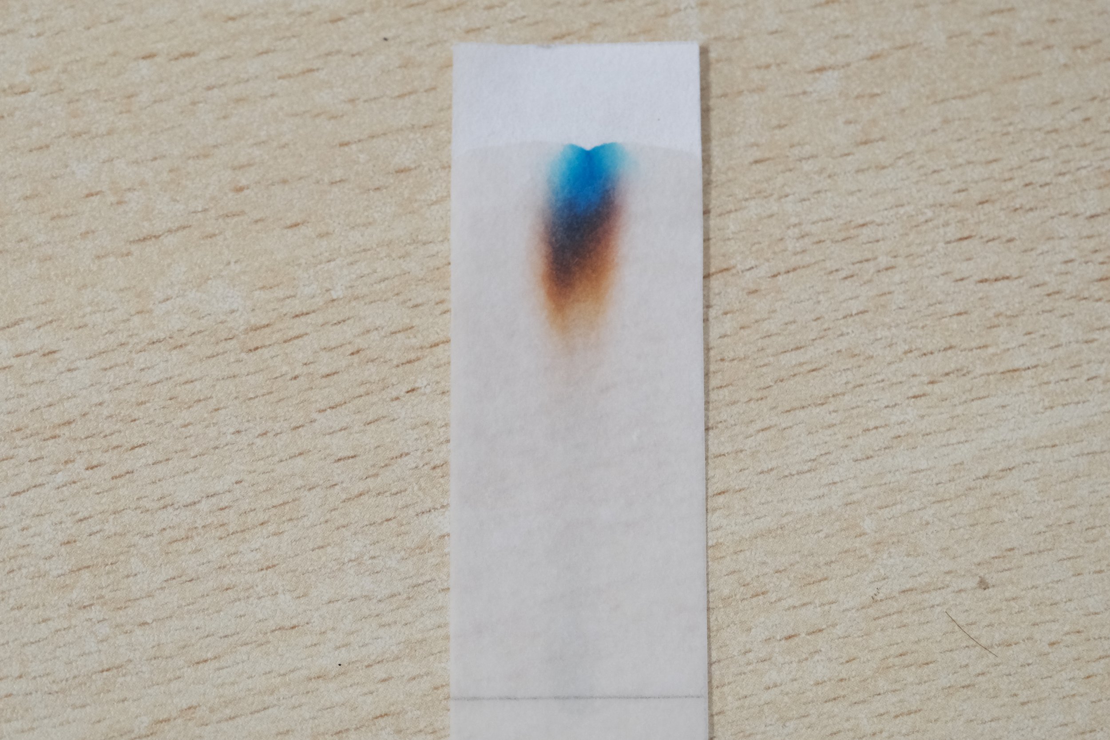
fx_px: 2713
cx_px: 555
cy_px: 370
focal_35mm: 88
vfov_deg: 15.5
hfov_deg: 23.1
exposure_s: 1/170
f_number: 4
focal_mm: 58.6
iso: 2500
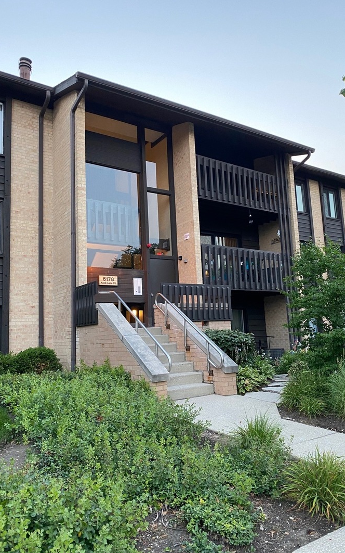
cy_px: 275
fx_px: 421
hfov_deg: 44.4
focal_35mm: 28
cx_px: 195
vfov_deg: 66.5
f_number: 1.8
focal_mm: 4.25
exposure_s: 1/66
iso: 125
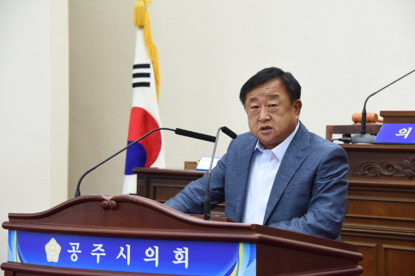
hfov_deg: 16.4
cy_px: 138
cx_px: 208
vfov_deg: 10.9
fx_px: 1440
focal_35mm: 125
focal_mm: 125
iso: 2000
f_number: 7.1
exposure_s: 1/80
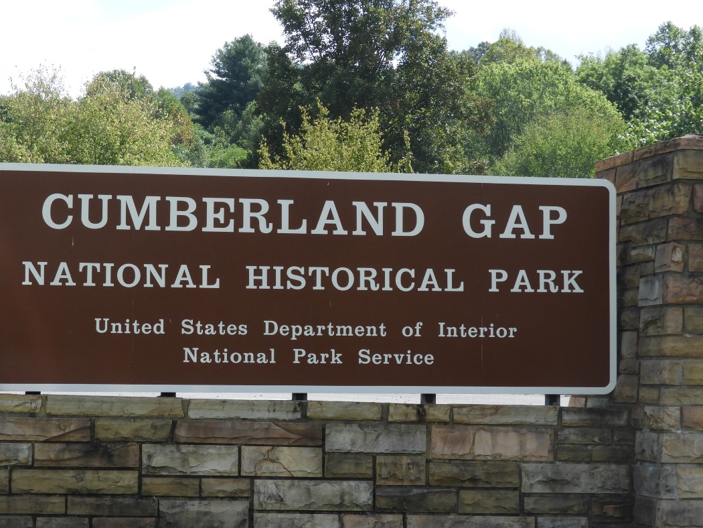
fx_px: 1950
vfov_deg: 15.4
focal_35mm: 96
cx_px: 286
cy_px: 258
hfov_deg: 20.4
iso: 100
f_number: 4.5
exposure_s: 1/400
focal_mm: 12.5
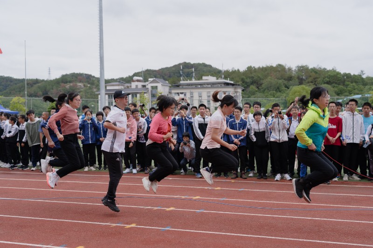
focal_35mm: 43
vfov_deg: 31.2
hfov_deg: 45.4
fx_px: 445
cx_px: 186
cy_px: 124
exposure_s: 1/800
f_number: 4
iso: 400
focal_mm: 43
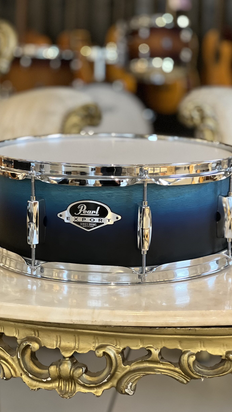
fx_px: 962
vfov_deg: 24.2
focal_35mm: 88
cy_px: 198
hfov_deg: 13.7
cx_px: 104
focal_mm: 9
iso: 400
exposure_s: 1/20
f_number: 2.8
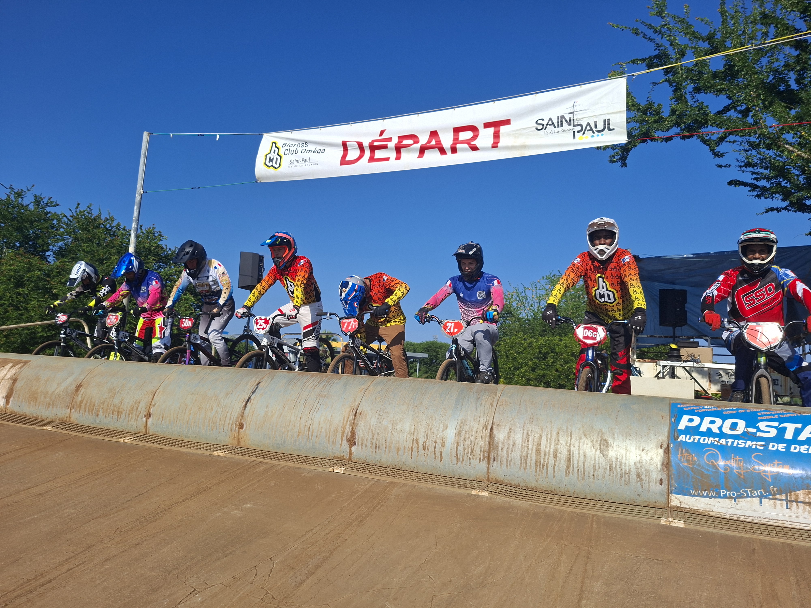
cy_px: 304
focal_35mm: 23
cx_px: 406
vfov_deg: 58.9
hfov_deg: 73.9
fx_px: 539
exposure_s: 1/2924
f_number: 1.8
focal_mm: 5.54
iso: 50
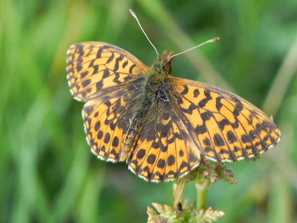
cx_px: 151
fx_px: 935
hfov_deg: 18.0
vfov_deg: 13.6
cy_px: 108
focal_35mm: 109
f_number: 4
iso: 160
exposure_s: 1/140
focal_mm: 18.8
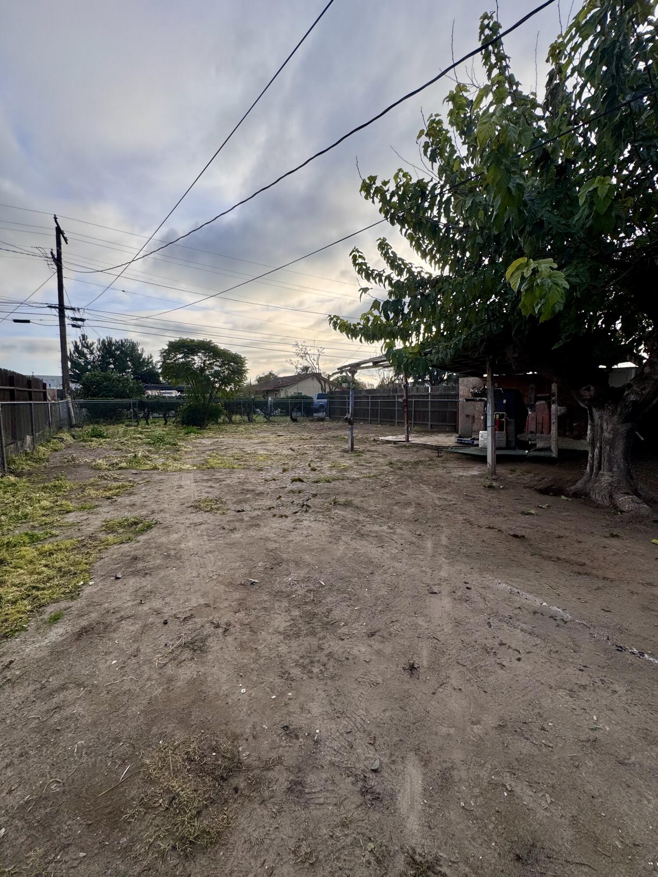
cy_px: 438
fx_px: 355
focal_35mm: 14
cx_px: 329
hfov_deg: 85.7
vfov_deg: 102.1
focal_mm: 2.22
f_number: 2.2
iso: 40
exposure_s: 1/1198
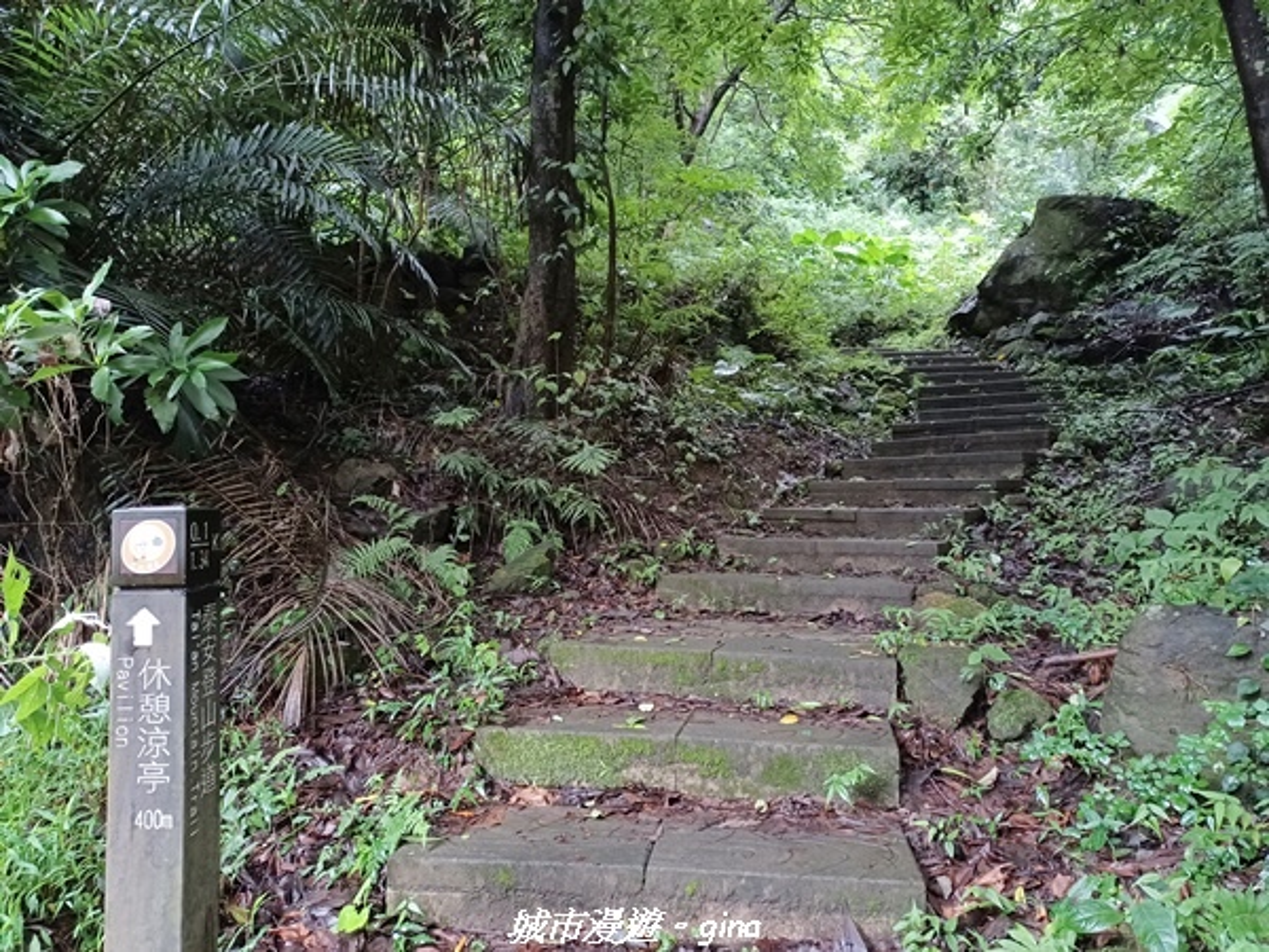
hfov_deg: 69.4
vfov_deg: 54.9
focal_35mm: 25
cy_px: 476
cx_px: 634
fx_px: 916
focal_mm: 4.6
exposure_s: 1/24
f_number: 1.8
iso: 640
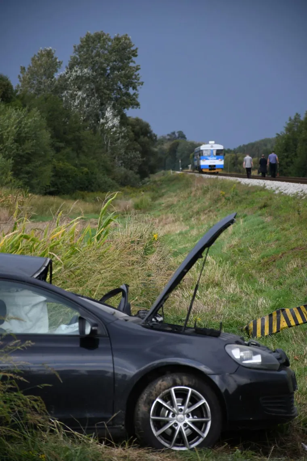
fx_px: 2341
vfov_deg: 11.2
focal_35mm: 183
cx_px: 154
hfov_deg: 7.5
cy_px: 230
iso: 640
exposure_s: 1/640
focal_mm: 122
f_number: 5.6
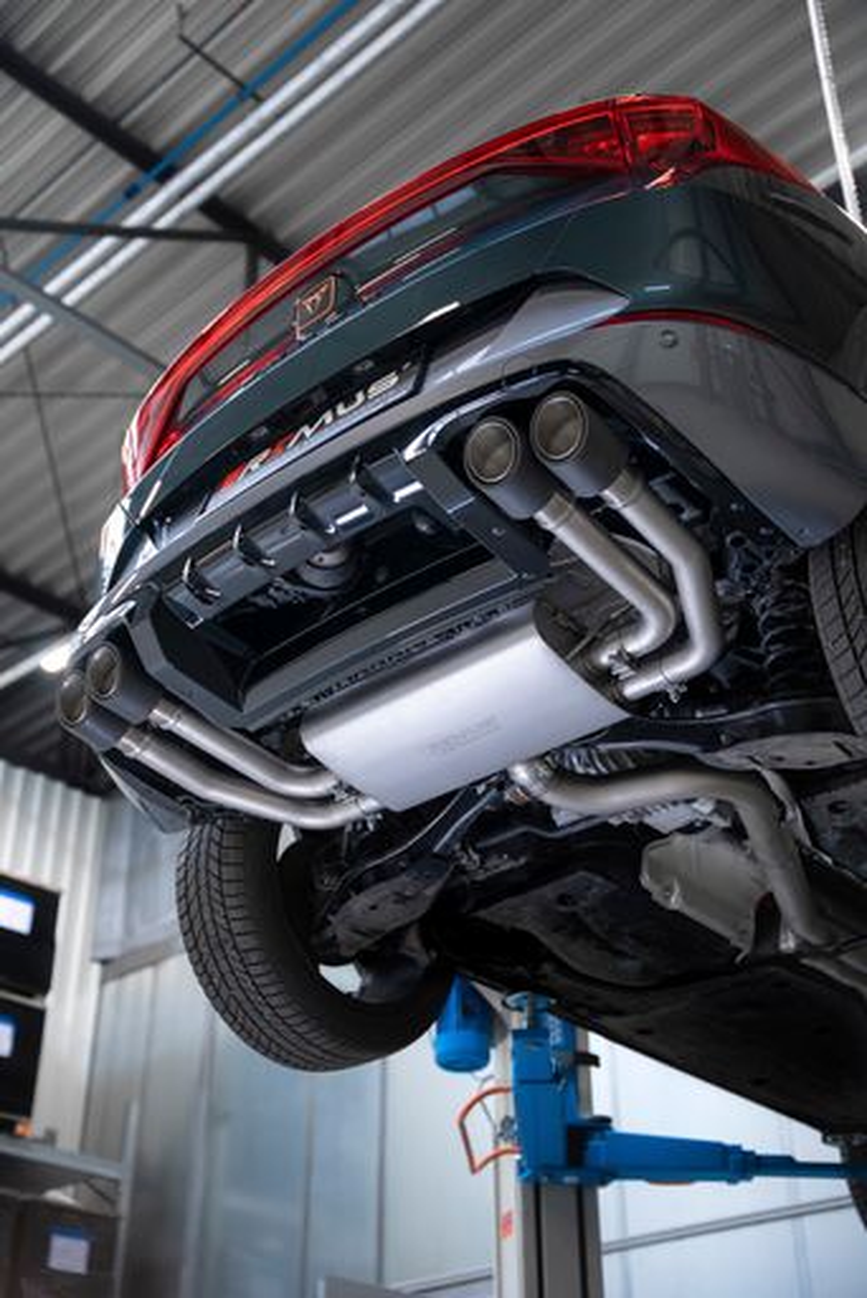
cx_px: 434
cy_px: 649
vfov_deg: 43.0
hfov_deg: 29.5
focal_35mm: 46
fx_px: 1649
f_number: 2.8
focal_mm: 45.7
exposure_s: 1/50
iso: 400
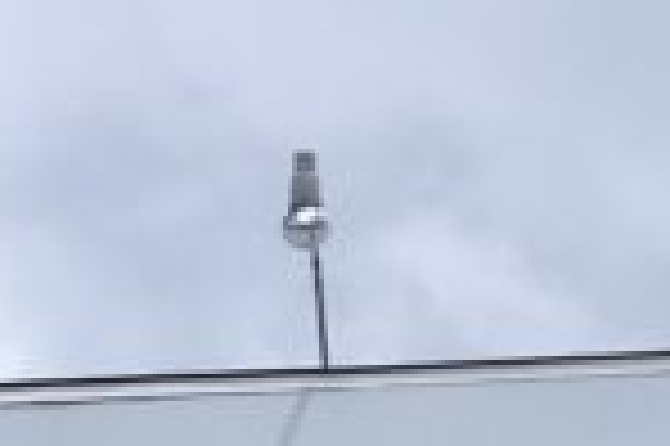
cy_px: 1613
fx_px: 3848
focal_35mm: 207
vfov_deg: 5.9
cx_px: 175
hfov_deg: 9.9
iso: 25
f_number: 2.2
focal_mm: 4.15
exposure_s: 1/1508
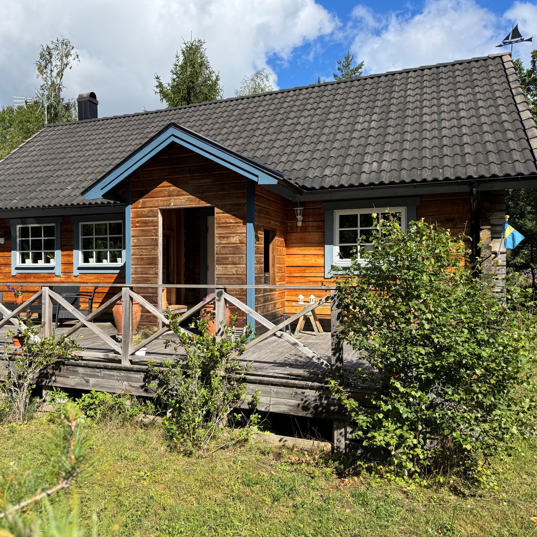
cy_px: 264
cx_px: 182
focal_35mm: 29
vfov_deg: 55.6
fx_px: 509
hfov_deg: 54.6
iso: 80
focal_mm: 6.76
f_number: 1.78
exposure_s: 1/3096
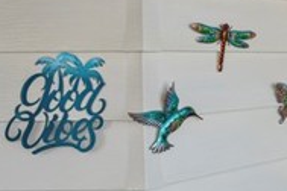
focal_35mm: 76
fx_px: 606
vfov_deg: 17.9
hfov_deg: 18.6
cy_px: 60
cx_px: 556
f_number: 8
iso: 160
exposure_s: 1/25
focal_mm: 14
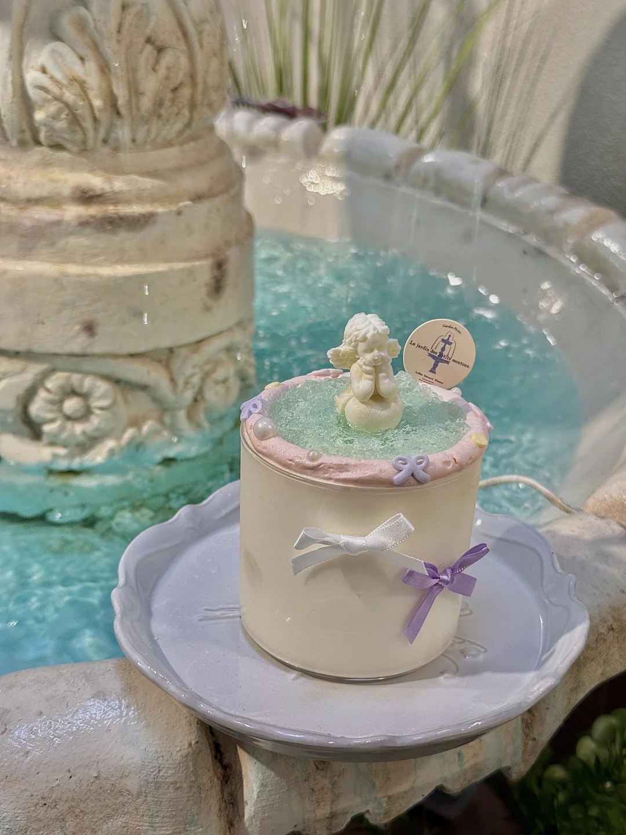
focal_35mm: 48
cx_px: 313
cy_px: 418
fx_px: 1157
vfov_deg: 39.7
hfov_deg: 30.3
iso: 50
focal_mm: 6.76
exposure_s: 1/121
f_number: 1.78
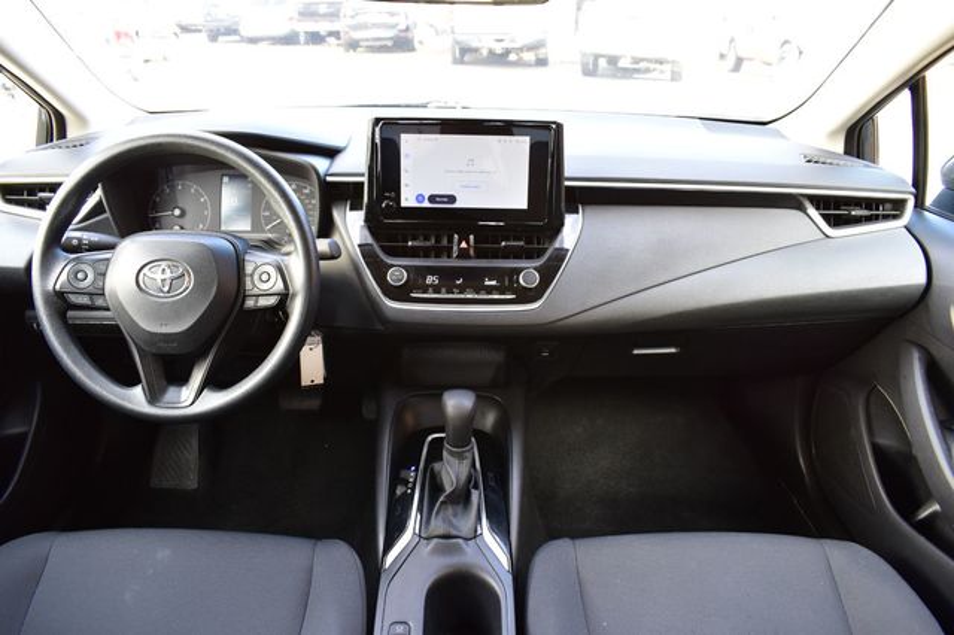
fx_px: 715
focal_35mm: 27
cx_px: 477
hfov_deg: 67.4
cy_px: 318
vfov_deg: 47.9
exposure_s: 1/25
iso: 400
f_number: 7.1
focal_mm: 18
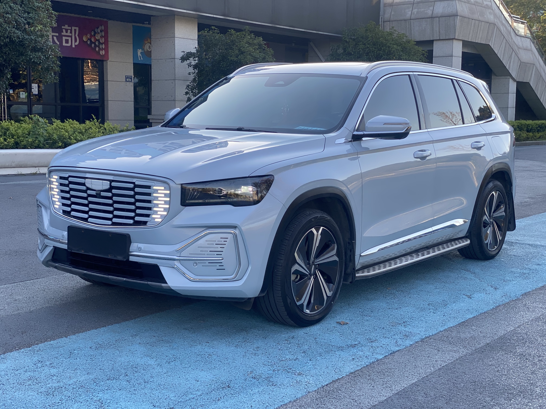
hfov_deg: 36.8
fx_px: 820
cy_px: 204
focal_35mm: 52
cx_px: 273
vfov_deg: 28.0
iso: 20
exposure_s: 1/233
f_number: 2
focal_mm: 6
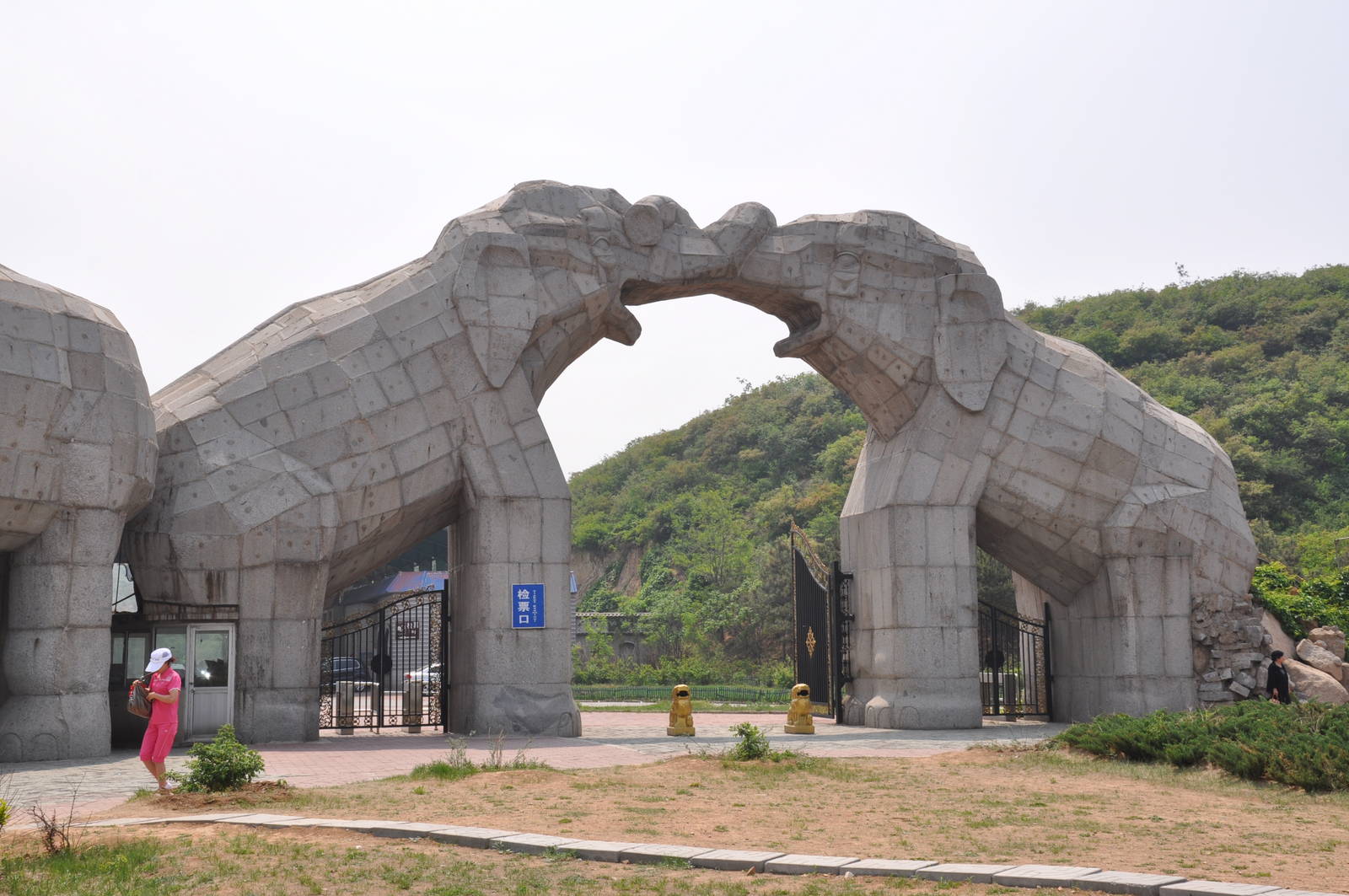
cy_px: 448
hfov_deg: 43.6
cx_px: 674
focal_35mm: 45
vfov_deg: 29.8
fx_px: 1684
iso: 200
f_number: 16
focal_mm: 30
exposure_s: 1/200
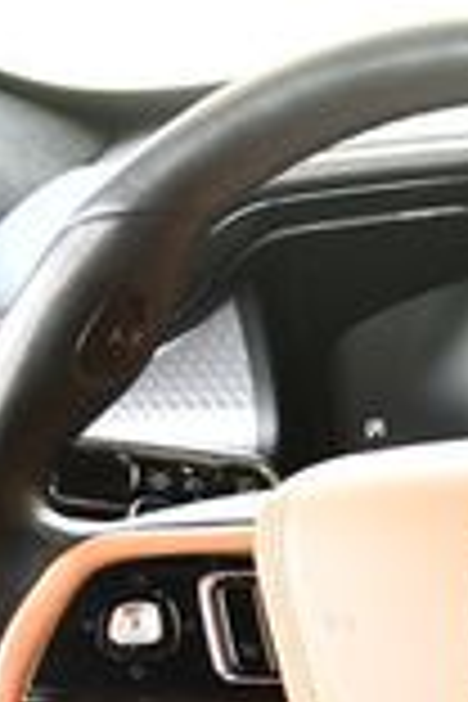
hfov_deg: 8.3
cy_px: 814
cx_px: 1220
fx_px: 2886
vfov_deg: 13.5
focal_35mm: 148
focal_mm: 18
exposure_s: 1/125
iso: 800
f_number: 3.5
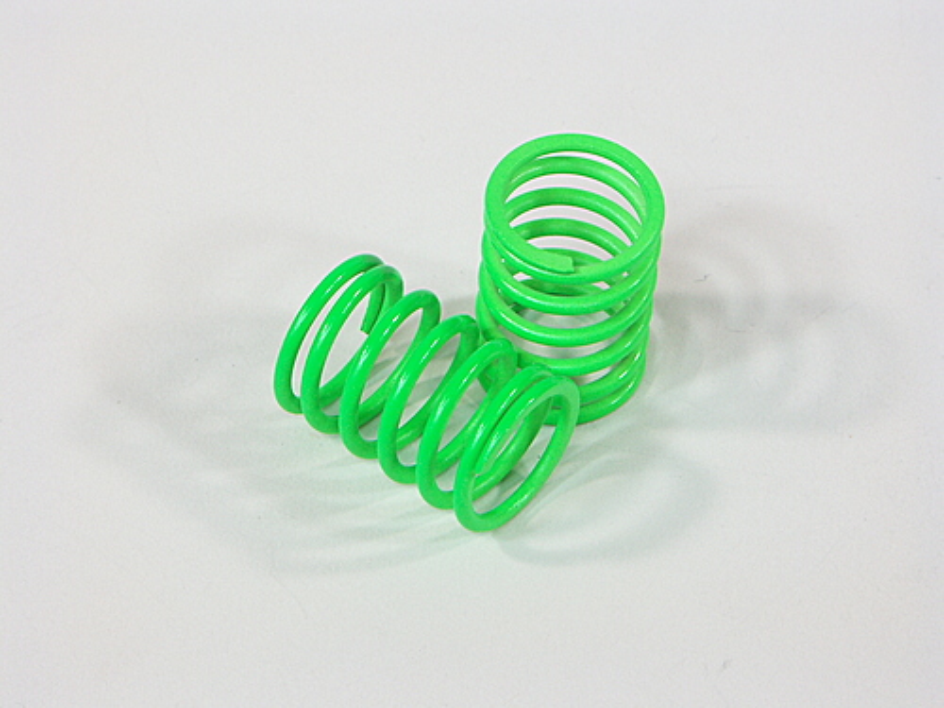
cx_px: 472
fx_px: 5454
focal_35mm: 200
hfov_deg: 9.9
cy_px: 354
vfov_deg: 7.4
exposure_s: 1/13
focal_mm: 50.69
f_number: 10
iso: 100
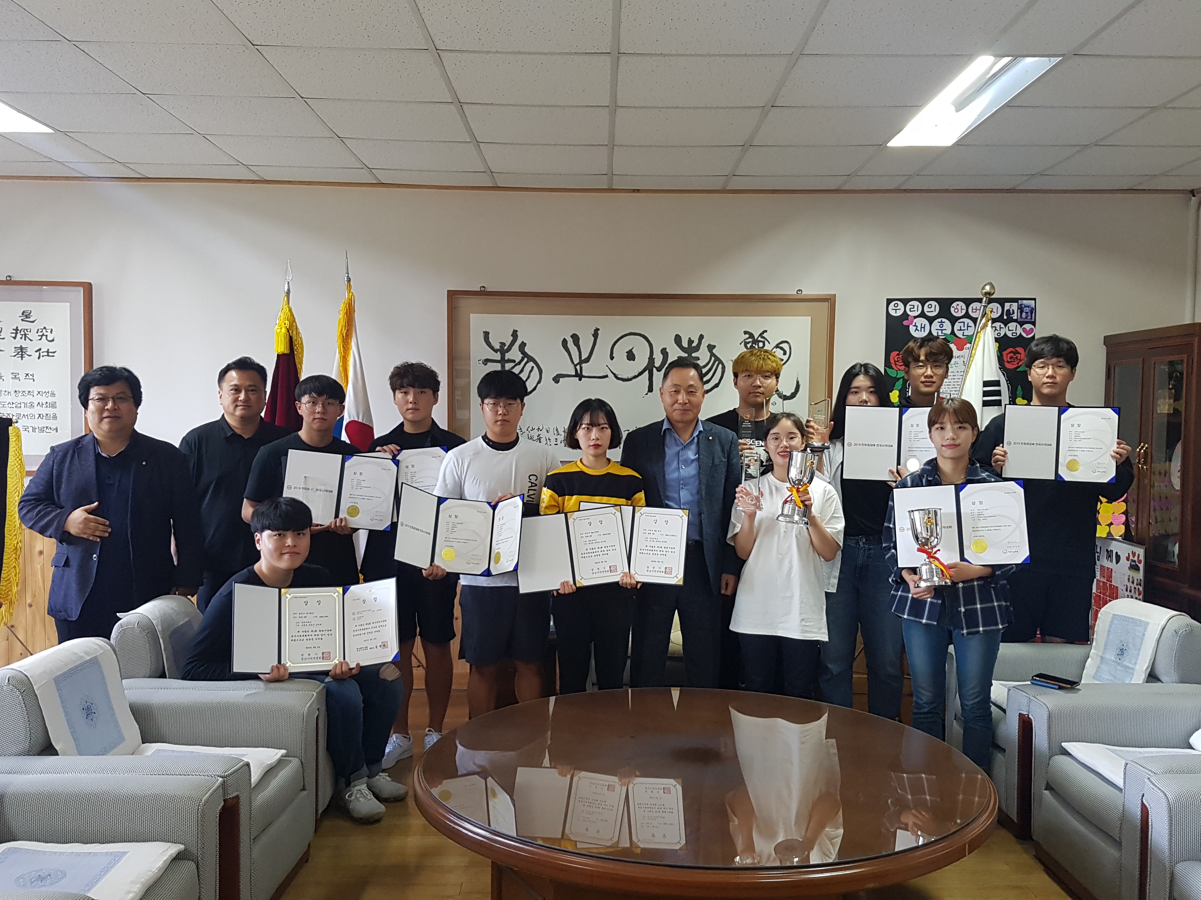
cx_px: 600
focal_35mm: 26
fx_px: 902
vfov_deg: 53.1
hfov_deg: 67.3
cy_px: 450
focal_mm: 4.2
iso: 160
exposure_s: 1/30
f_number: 1.7
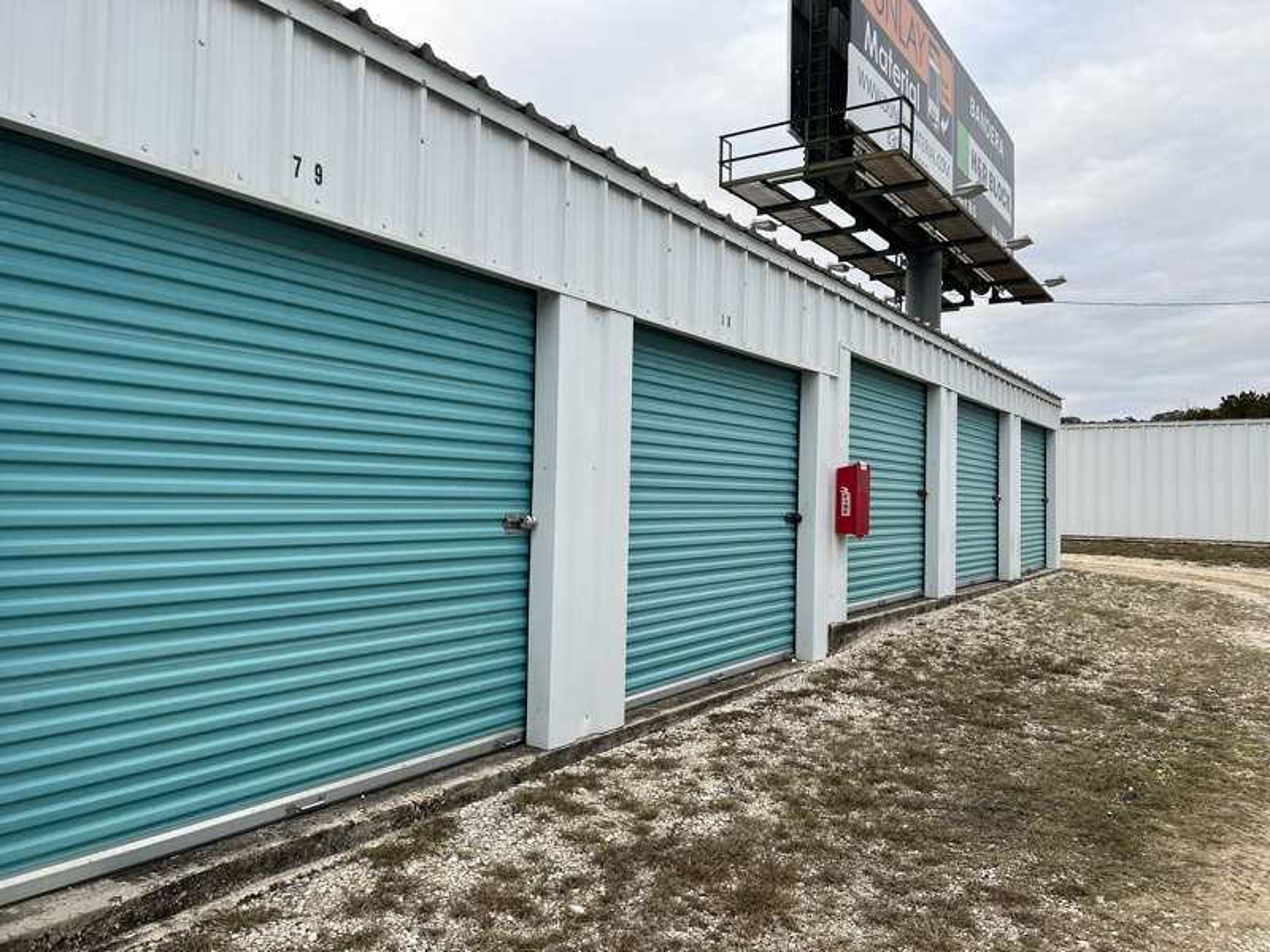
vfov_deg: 53.1
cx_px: 635
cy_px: 476
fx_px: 954
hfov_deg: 67.3
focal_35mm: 26
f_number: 1.5
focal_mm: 5.7
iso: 50
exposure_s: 1/572
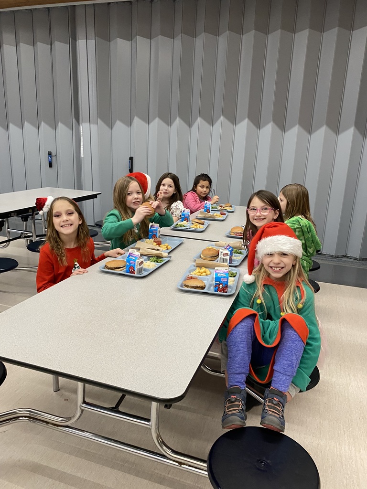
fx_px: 368
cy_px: 244
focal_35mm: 26
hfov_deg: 53.1
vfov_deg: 67.3
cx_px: 184
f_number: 1.8
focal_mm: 4.25
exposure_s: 1/60
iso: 320
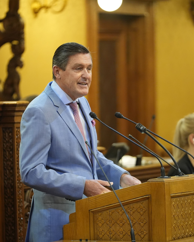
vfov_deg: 6.7
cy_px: 119
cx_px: 112
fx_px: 2074
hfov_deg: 5.4
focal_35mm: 289
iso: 4000
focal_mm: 200
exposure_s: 1/250
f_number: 2.8
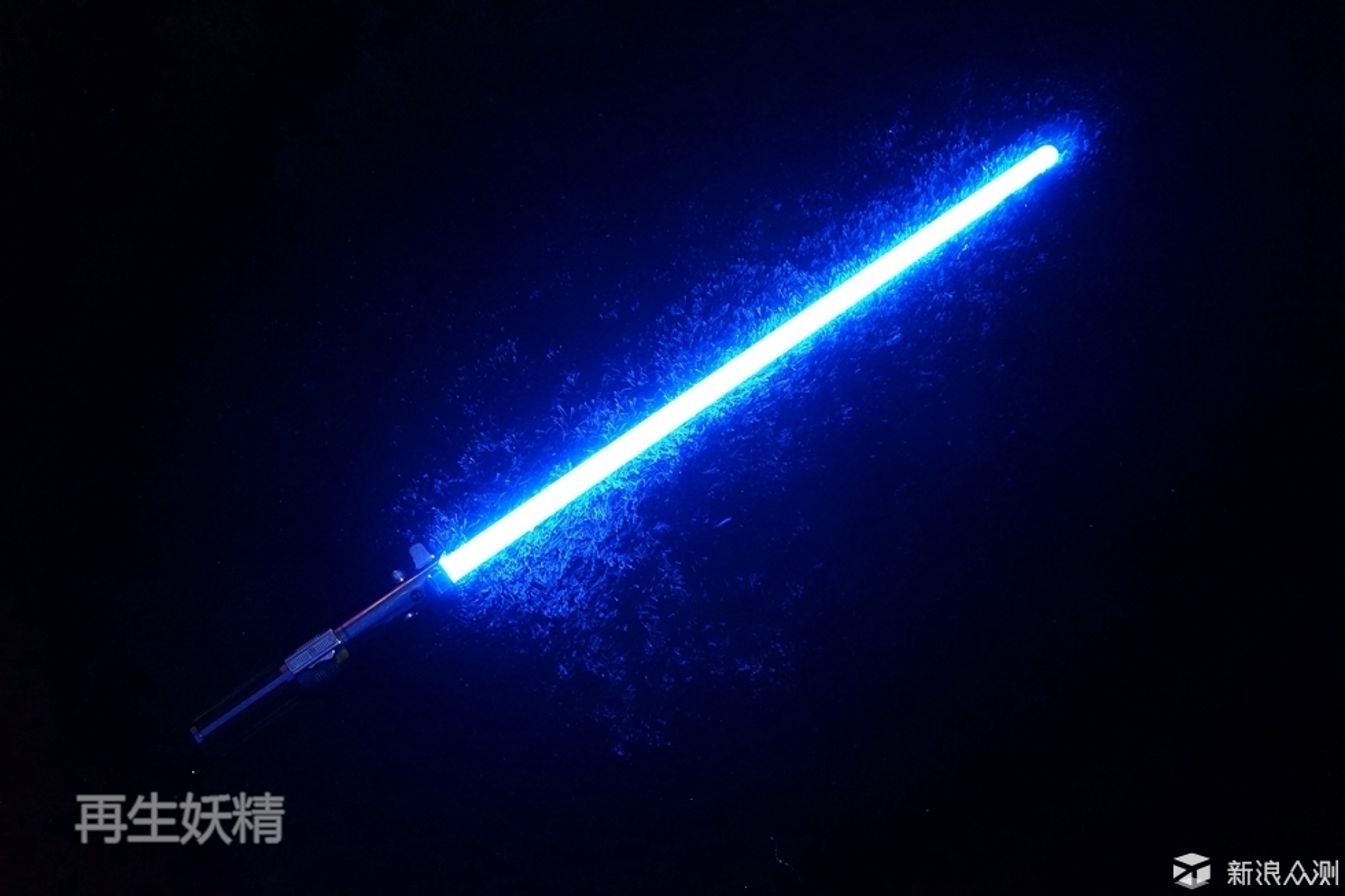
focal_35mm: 33
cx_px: 672
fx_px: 1233
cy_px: 448
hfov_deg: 57.2
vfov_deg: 40.0
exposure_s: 1/10
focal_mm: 33
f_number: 4
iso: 6400
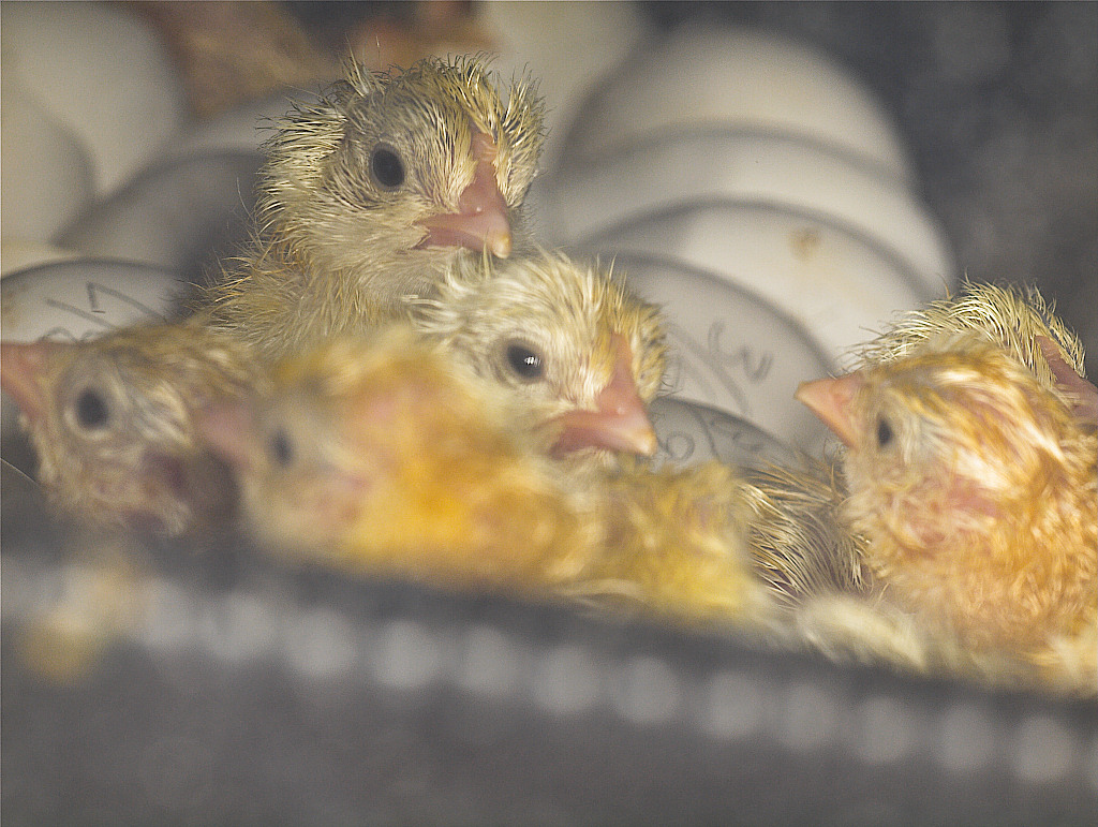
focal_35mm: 300
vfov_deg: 5.0
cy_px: 414
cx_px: 549
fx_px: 9529
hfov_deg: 6.6
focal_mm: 150
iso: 200
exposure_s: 1/250
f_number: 11
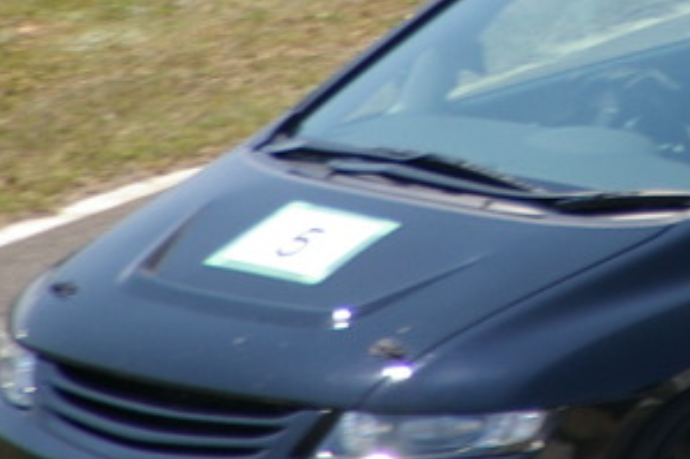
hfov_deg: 1.6
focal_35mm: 1284
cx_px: 787
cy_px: -69
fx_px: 24595
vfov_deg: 1.1
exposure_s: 1/350
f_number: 6.7
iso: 200
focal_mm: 250
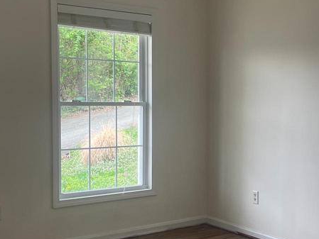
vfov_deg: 25.7
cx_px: 255
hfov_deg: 32.8
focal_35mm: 57
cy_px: 133
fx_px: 525
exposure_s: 1/120
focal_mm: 5.1
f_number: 1.6
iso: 64
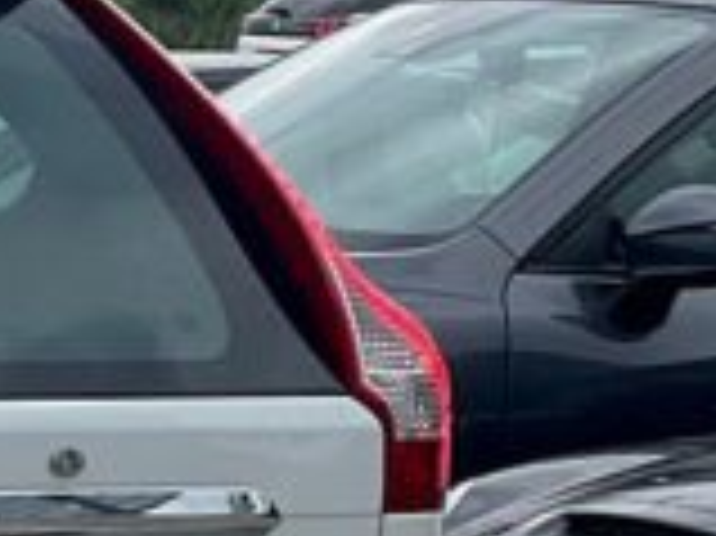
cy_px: 568
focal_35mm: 262
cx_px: -892
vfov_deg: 5.6
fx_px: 5415
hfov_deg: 7.2
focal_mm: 6
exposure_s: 1/786
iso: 32
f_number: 2
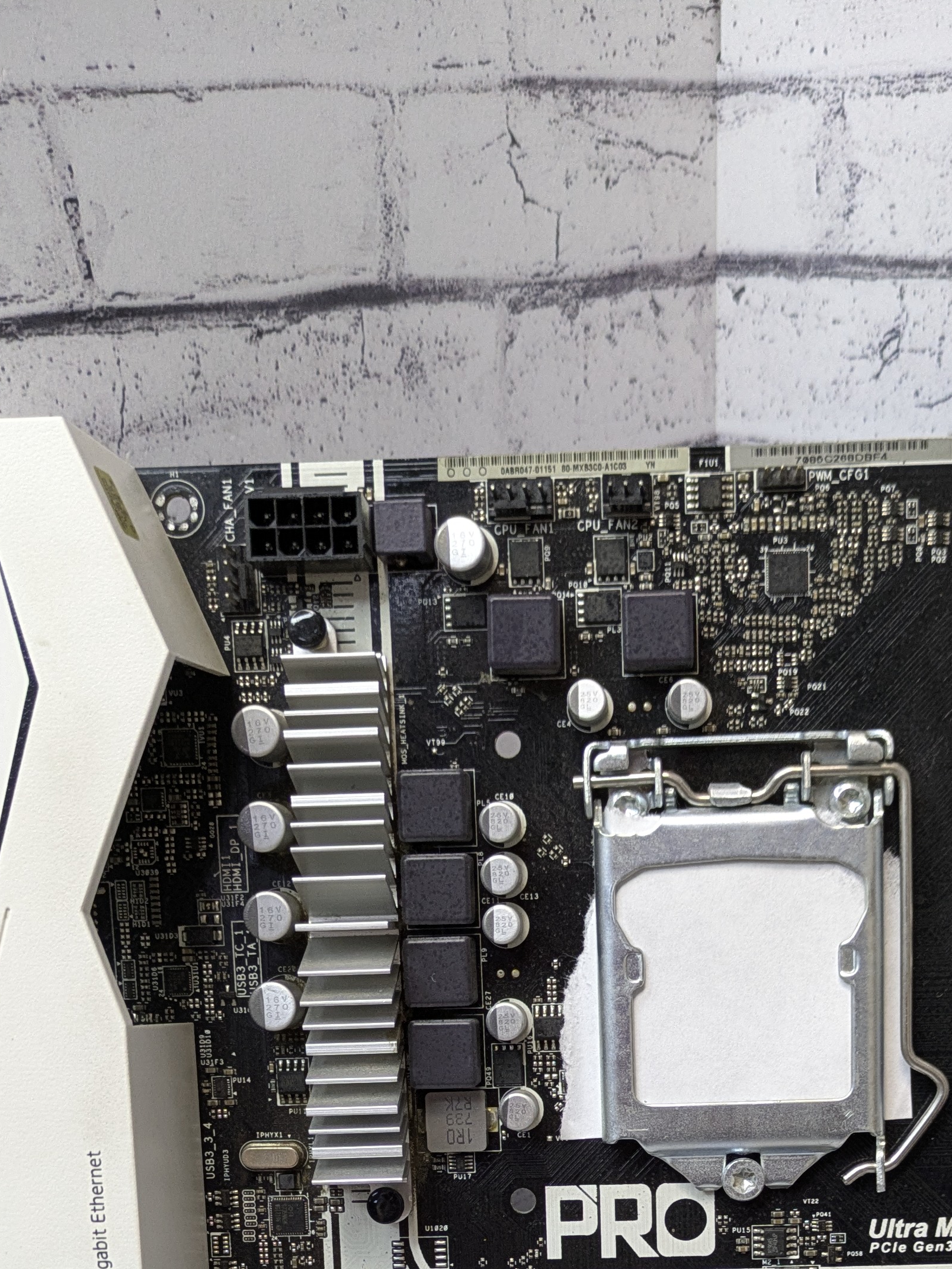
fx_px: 1979
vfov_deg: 31.8
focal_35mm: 54
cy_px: 1369
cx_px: 565
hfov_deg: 27.0
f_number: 1.89
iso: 130
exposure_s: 1/100
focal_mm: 5.43
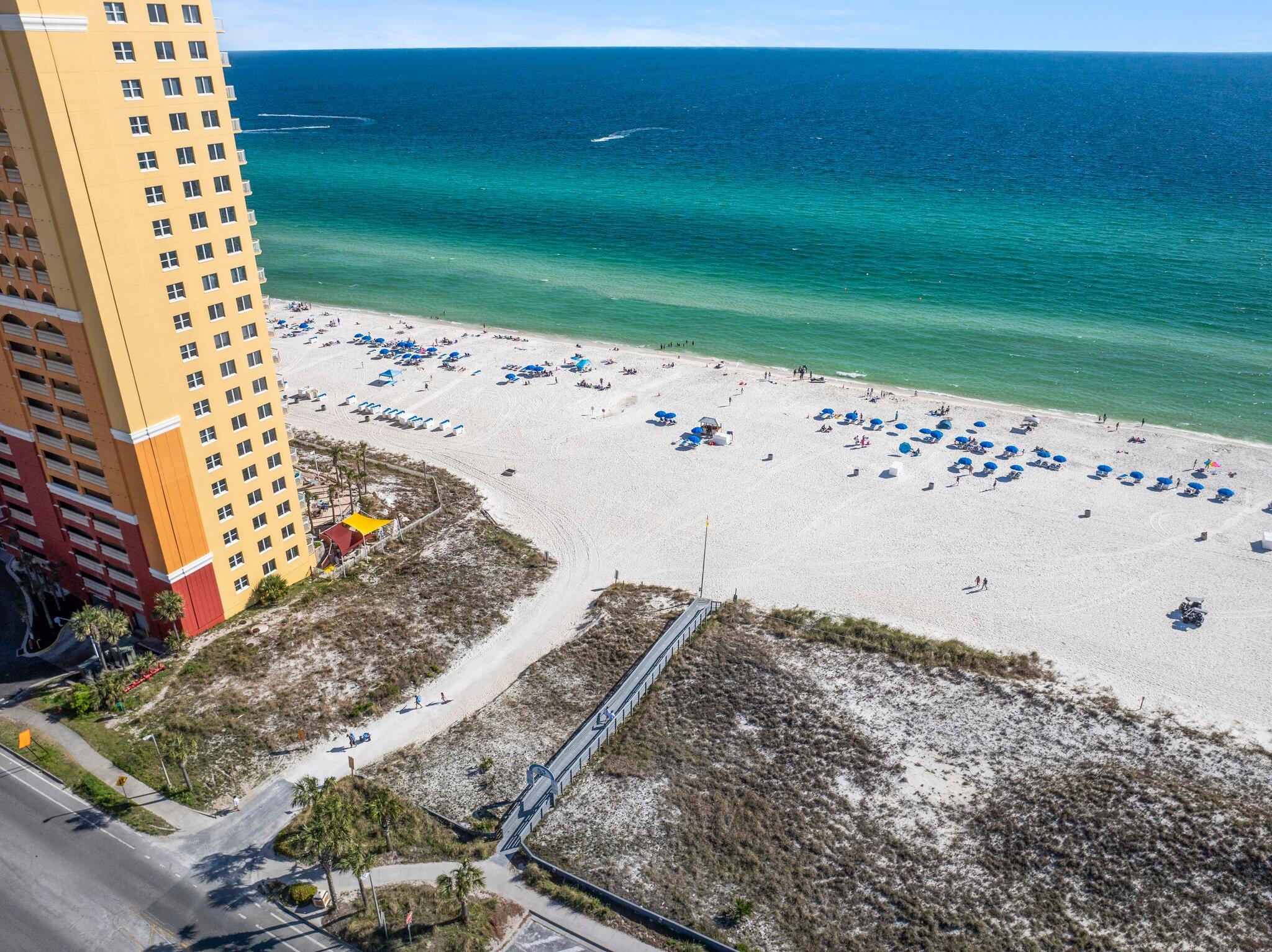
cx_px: 636
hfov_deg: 71.6
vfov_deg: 56.8
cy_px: 476
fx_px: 881
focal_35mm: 24
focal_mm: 12.29
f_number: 2.8
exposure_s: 1/160
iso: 100
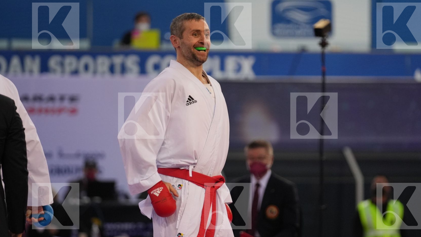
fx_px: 3505
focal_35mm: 314
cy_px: 116
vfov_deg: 3.9
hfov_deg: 6.9
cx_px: 228
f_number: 2.8
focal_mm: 184
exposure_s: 1/1000
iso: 1600
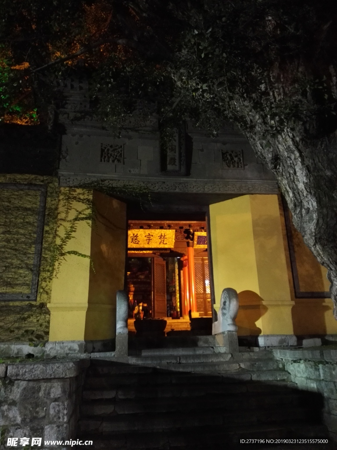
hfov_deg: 48.2
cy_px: 225
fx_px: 376
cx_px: 168
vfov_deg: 61.7
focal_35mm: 29
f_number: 2
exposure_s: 1/16.7
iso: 400
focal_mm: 3.8
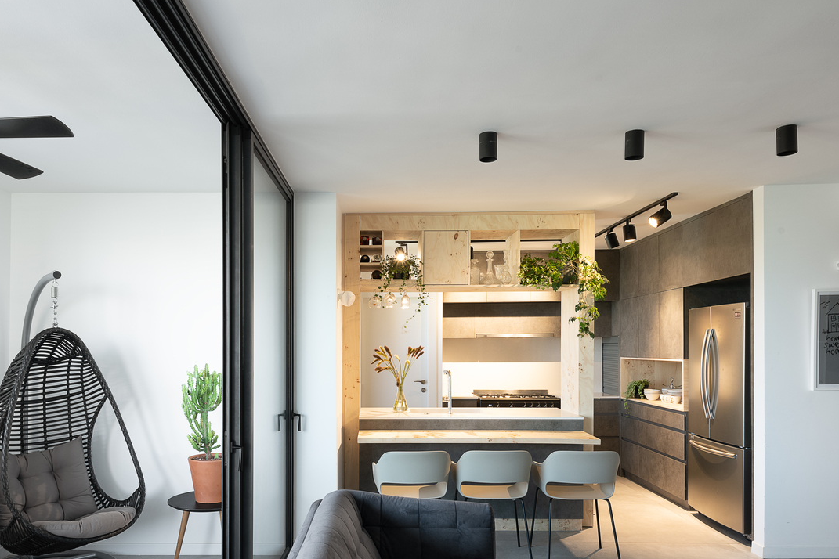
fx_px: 653
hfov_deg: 65.2
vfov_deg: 46.1
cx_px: 360
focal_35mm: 28
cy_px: 344
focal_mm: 20
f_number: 11
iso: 200
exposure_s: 1.3
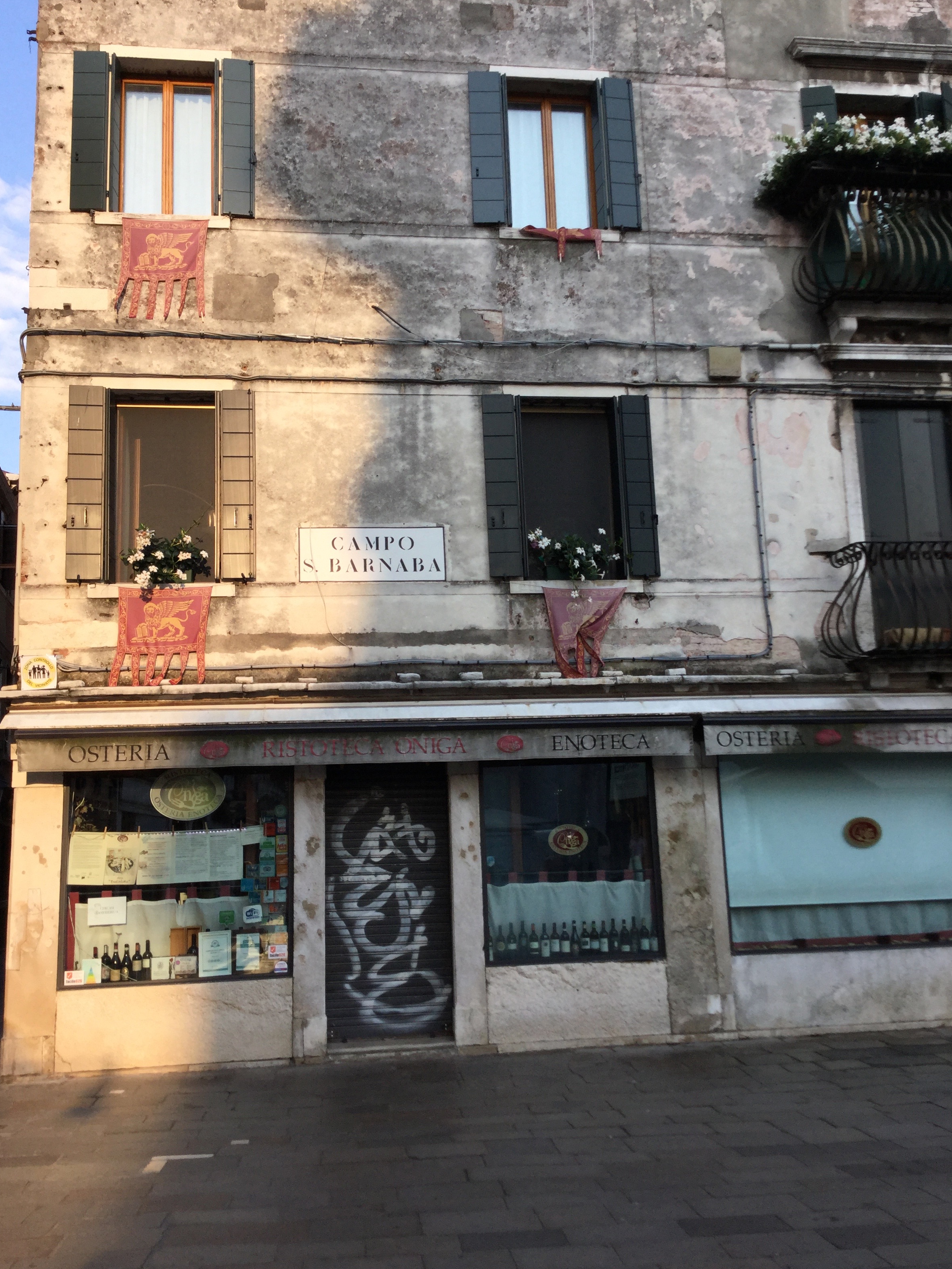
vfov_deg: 56.8
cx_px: 467
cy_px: 630
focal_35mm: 32
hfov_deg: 44.2
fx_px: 1173
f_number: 2.4
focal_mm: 3.3
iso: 25
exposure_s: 1/448
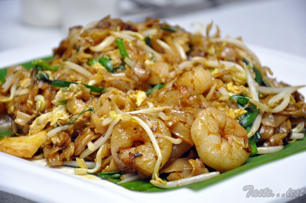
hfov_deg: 14.0
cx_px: 153
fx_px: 1248
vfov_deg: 9.3
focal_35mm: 147
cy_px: 102
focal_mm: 98
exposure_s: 1/160
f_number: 5.6
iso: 800
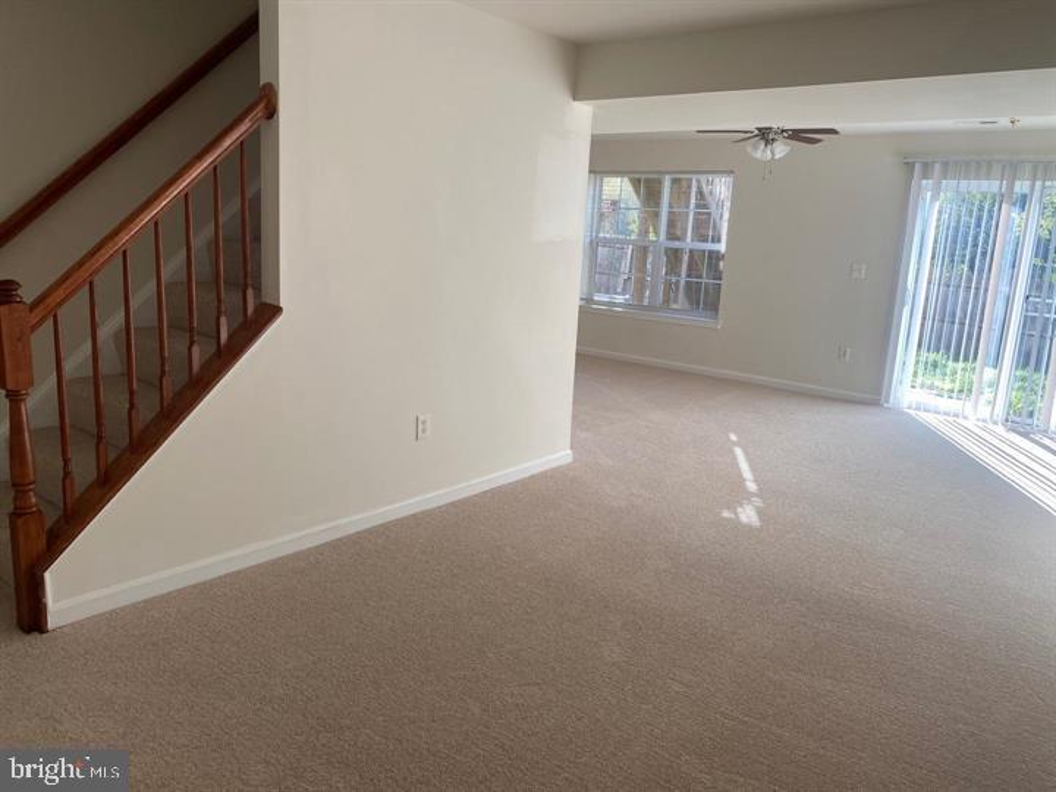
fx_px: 793
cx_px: 528
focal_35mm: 26
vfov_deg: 53.1
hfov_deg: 67.3
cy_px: 396
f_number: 1.8
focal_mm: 4.25
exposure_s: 1/158
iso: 32
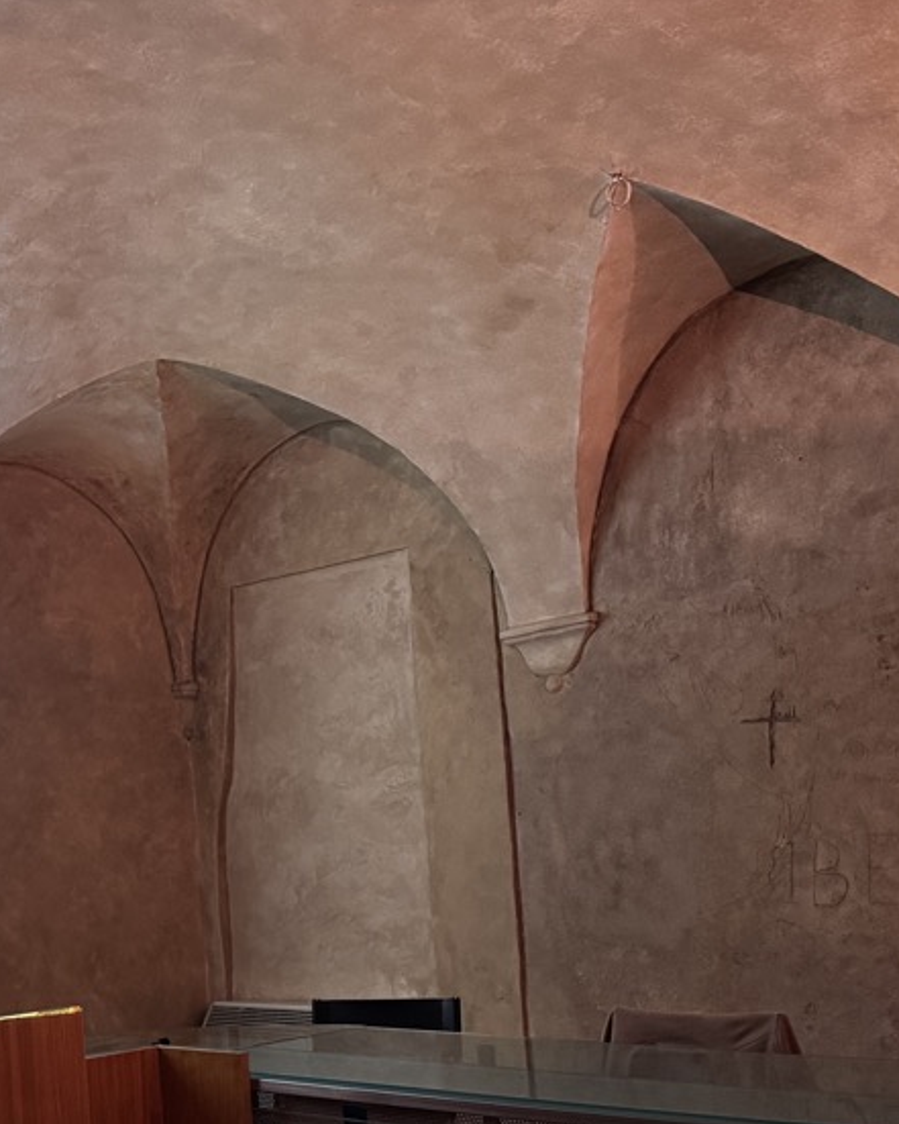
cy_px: 826
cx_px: 57
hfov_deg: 28.3
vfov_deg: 35.9
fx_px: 1696
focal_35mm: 51
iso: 640
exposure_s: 1/60
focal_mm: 6.76
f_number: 1.78
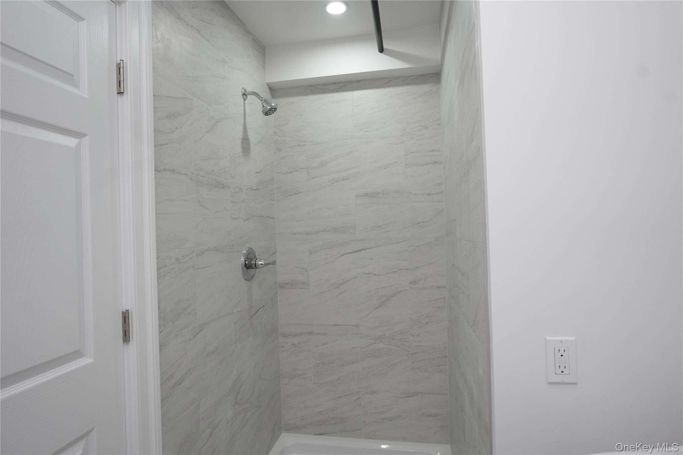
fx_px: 379
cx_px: 342
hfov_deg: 84.0
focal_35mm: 20
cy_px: 228
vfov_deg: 61.9
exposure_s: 1/160
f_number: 4
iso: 800
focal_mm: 20
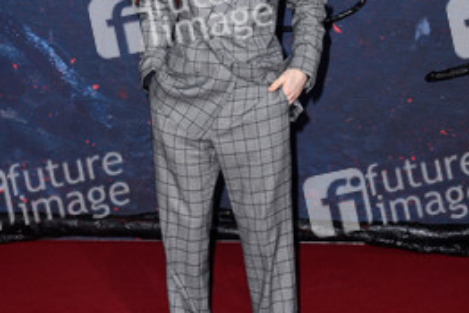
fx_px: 1290
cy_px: 106
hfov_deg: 20.6
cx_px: 233
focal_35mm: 99
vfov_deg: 13.8
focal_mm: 65
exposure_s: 1/200
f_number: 5
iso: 500
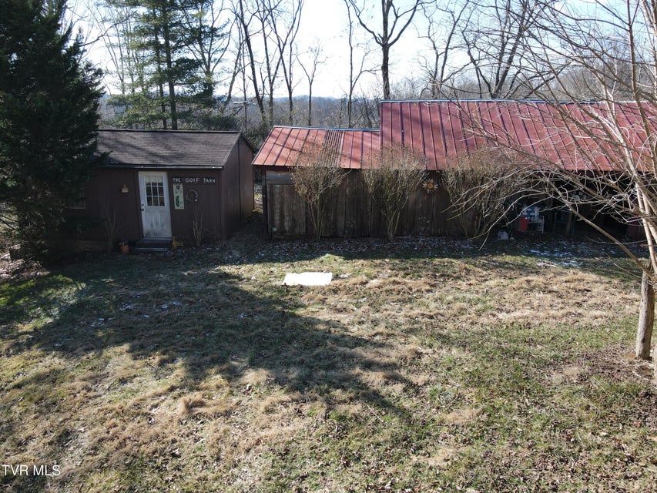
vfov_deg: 56.8
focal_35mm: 24
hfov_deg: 71.6
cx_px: 328
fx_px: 456
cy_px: 246
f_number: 2.8
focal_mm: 4.5
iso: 100
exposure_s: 1/240
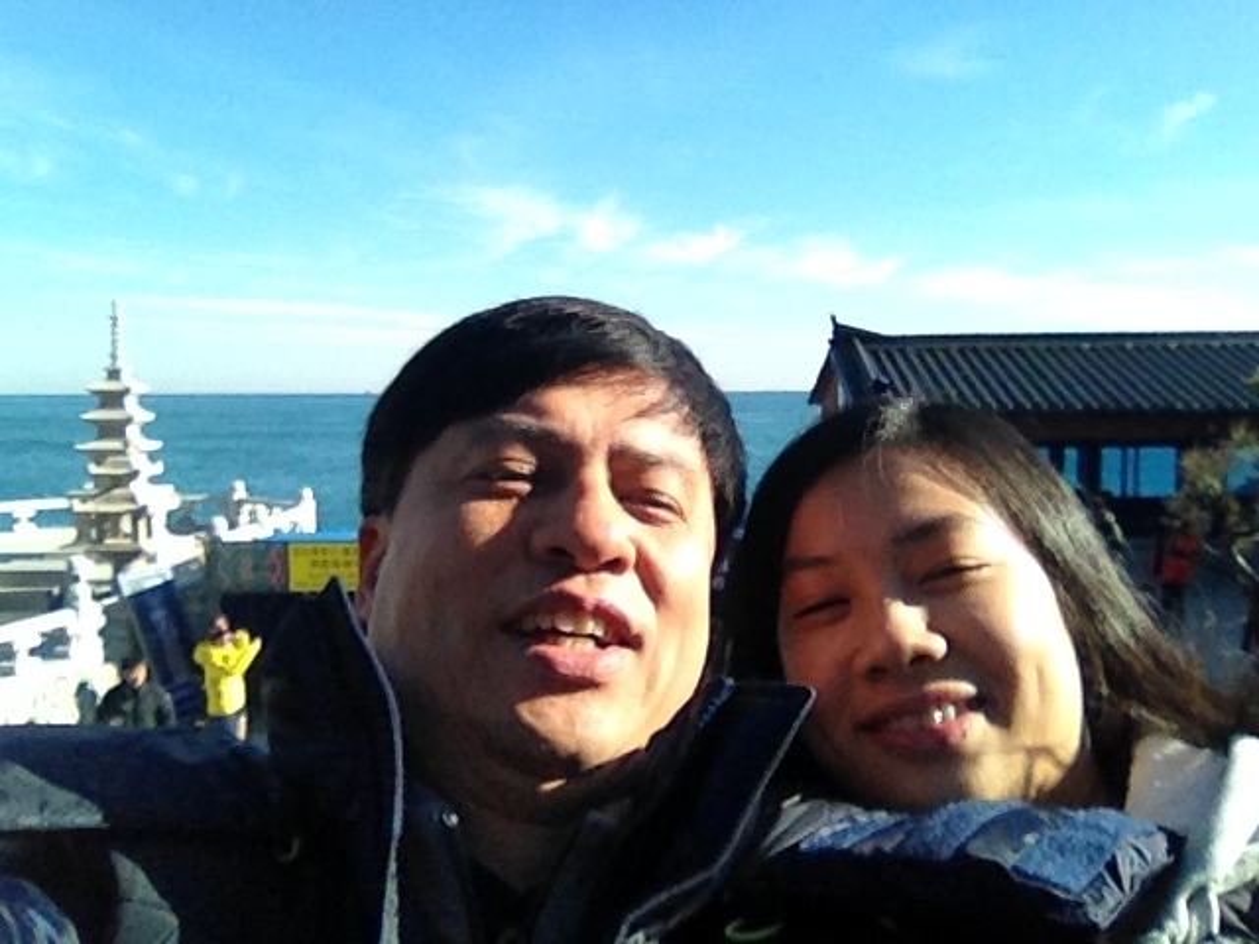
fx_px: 1273
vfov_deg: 40.7
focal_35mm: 35
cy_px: 472
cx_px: 630
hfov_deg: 52.6
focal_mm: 1.85
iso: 125
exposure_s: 1/2653
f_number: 2.4
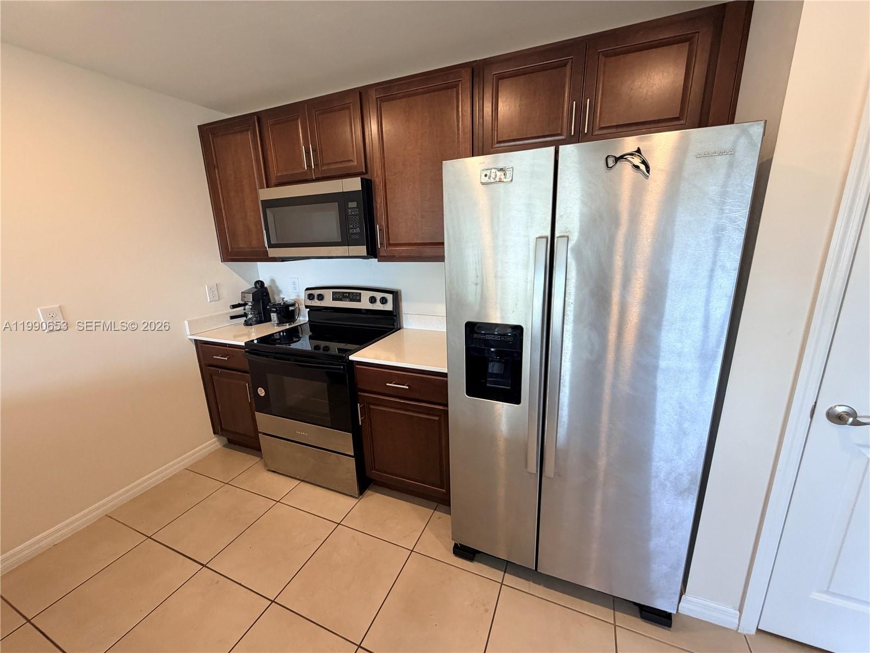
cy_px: 326
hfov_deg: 102.1
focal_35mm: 14
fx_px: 352
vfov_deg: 85.7
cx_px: 435
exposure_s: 1/120
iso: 250
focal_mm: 2.22
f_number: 2.2
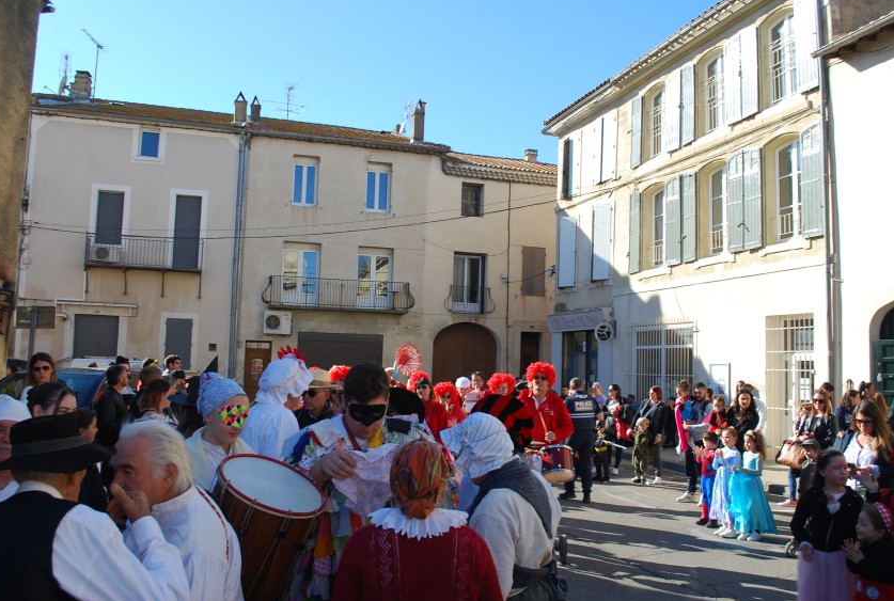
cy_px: 286
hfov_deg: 58.6
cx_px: 449
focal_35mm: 32
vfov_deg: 41.3
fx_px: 797
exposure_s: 1/160
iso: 100
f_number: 7.1
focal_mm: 20
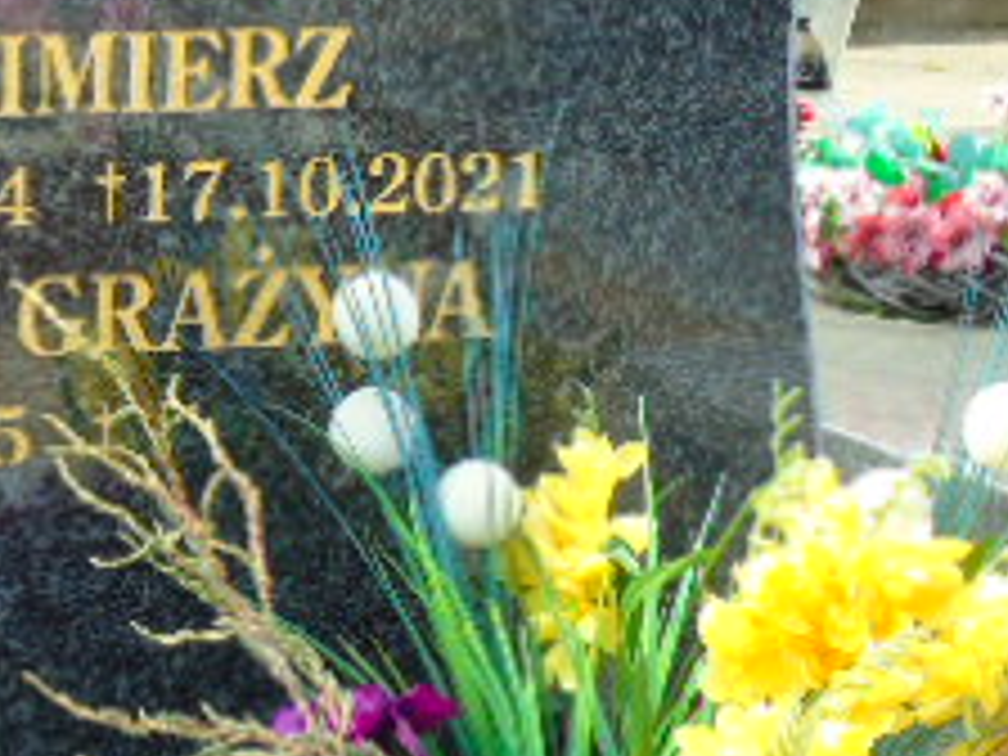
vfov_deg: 8.4
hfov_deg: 11.0
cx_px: -50
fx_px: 5154
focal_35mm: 177
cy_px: 396
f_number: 4.5
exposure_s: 1/160
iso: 80
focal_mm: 11
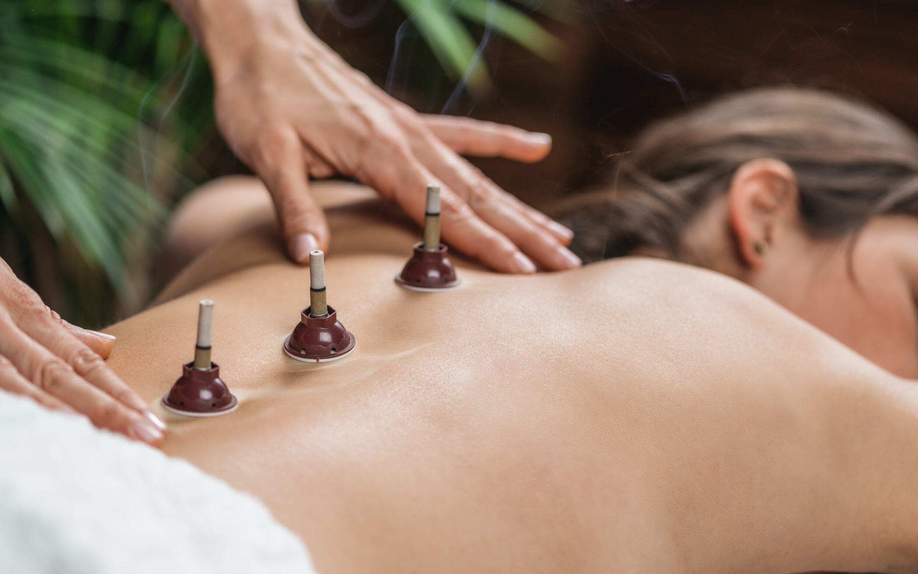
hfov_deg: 18.9
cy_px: 293
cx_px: 469
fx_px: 2752
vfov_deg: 11.9
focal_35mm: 110
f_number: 4
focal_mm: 105
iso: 64
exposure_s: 1/160
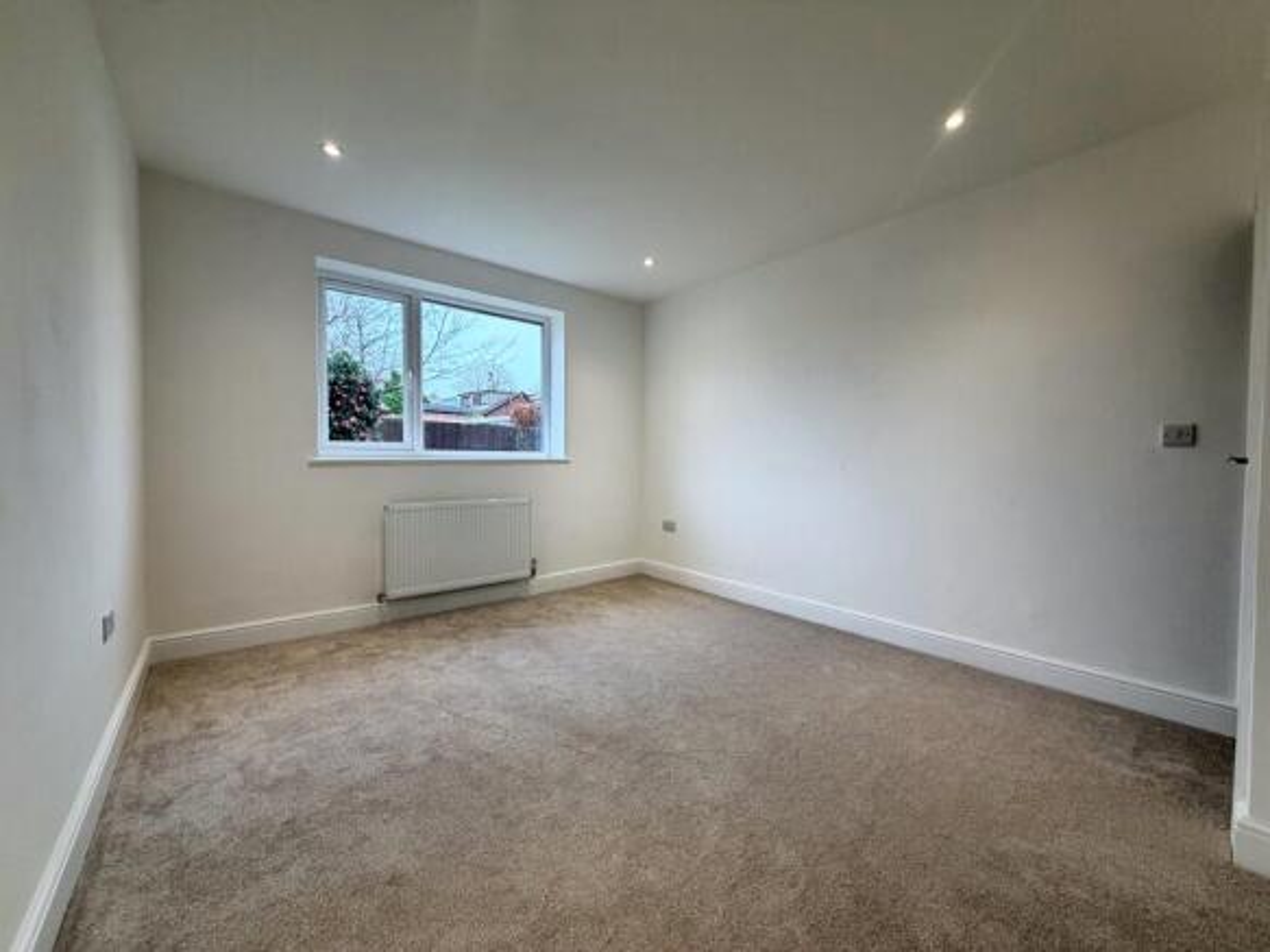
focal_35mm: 14
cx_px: 635
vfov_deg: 85.7
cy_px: 476
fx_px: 514
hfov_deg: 102.1
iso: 160
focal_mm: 2.22
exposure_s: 1/100
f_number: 2.2
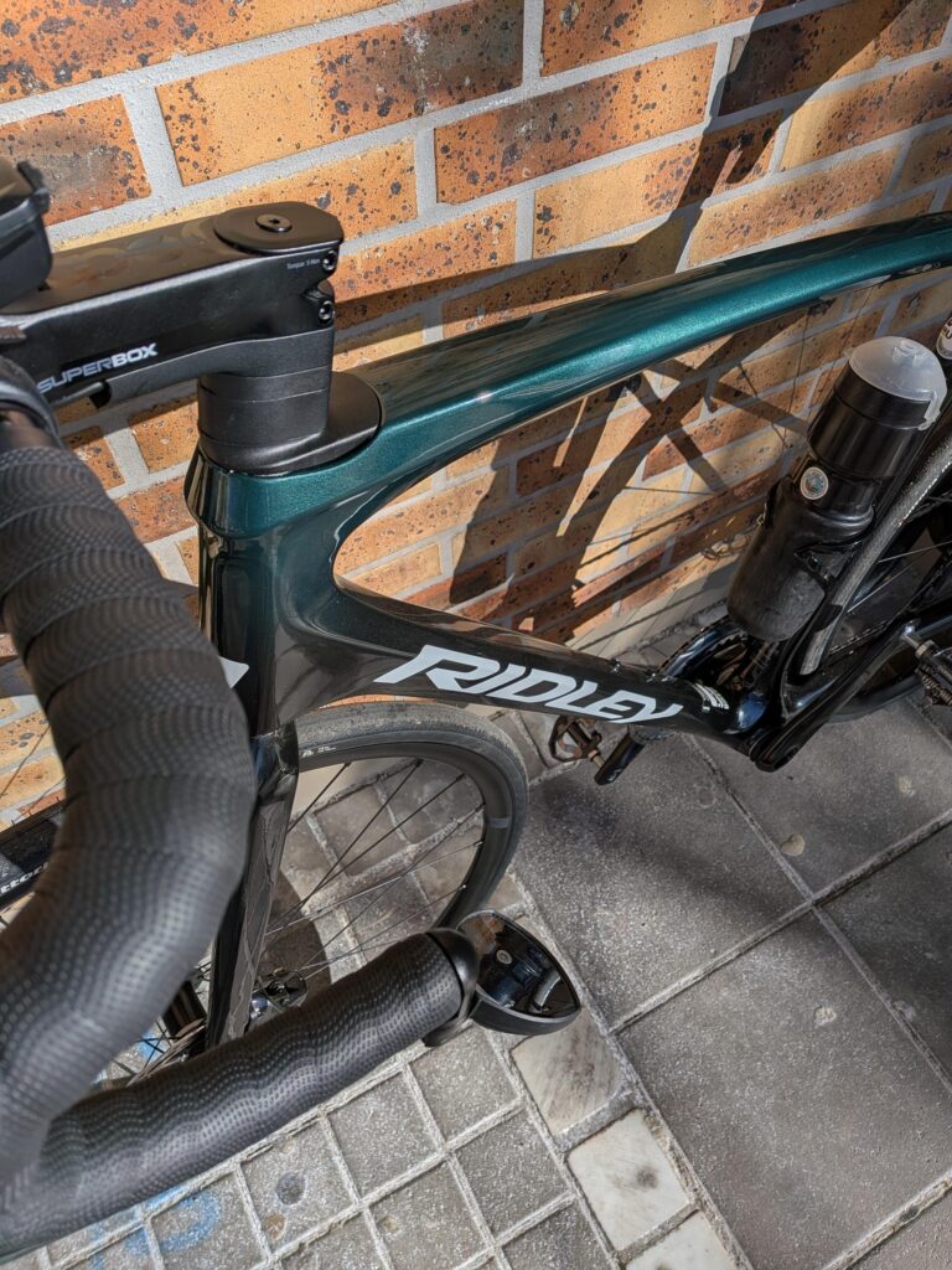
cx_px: 476
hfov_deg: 56.8
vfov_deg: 71.6
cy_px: 635
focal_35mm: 24
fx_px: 880
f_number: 1.7
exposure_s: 1/7042
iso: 26
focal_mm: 4.53
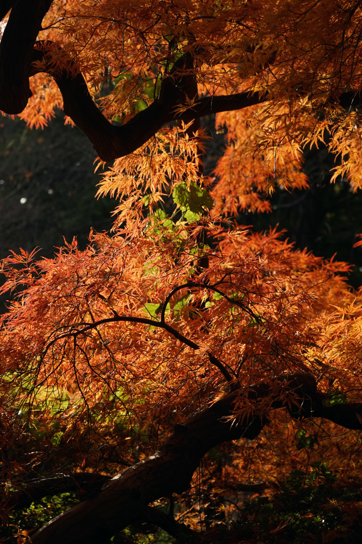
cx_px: 181
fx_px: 1056
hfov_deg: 19.4
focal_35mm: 70
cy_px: 272
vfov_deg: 28.9
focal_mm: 70
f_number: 6.3
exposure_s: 1/250
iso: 100
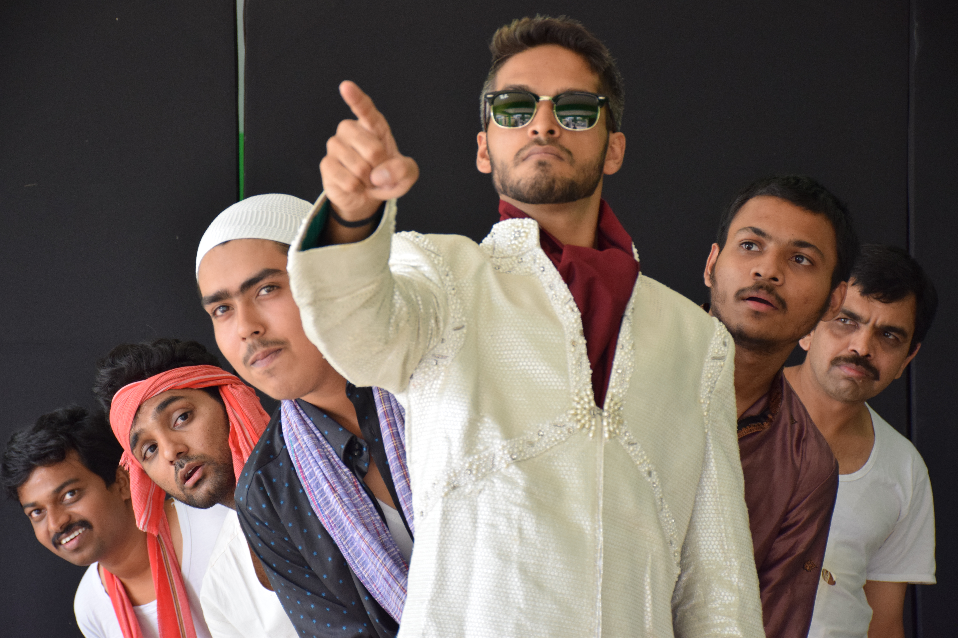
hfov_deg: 18.2
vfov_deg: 12.2
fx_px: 2994
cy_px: 319
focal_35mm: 112
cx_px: 479
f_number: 5
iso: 800
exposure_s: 1/125
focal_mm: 75
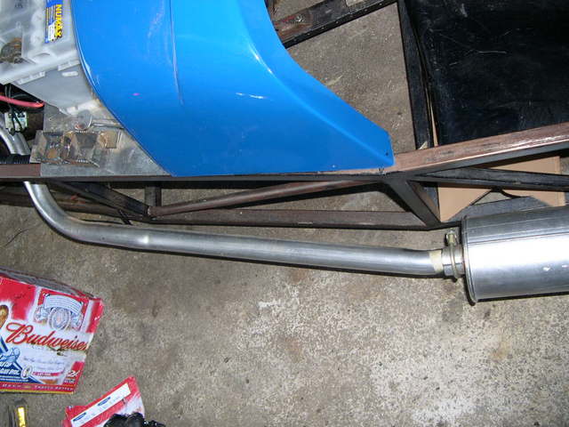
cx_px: 284
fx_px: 625
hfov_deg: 49.0
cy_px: 214
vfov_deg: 37.7
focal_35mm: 38
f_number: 2.8
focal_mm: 8
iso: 100
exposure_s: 1/60
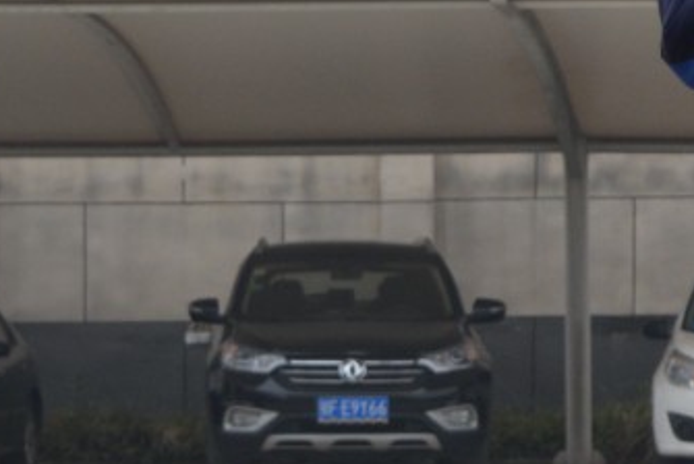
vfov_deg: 5.1
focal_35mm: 272
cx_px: 967
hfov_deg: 7.5
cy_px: 74
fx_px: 5248
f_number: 5
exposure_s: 1/100
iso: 400
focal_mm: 38
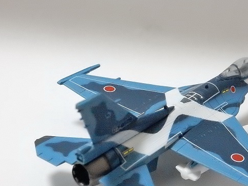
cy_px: 119
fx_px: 623
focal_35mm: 87
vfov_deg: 16.9
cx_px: 159
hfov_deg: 22.4
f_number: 4.5
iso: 3200
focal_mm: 10.7
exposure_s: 1/80
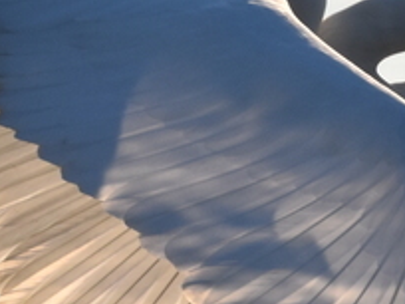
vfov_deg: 0.4
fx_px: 43523
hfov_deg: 0.5
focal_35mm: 3720
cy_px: 117
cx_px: 95
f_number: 9
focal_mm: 450
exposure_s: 1/1250
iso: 400
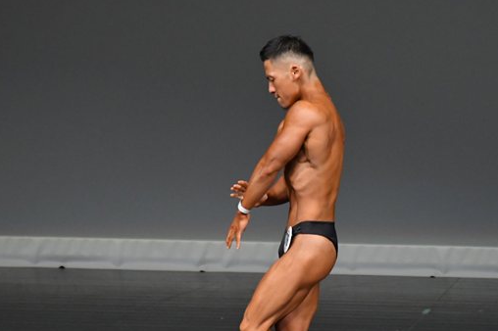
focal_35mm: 687
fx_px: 9497
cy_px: 235
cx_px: 344
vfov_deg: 2.0
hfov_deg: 3.0
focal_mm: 300
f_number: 5.6
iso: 4000
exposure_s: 1/400
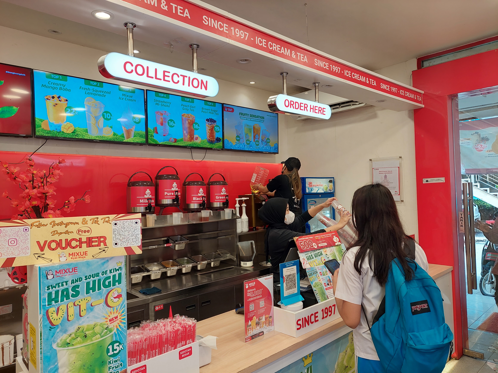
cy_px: 186
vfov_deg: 56.8
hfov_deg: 71.6
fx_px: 345
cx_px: 249
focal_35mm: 24
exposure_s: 1/50
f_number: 1.8
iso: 50
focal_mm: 5.23
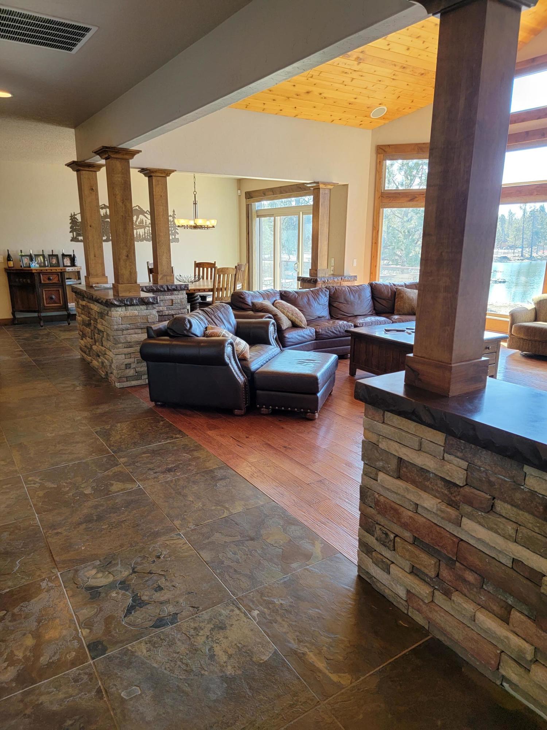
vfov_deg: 71.6
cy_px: 365
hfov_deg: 56.8
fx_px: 506
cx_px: 274
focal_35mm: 24
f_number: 1.8
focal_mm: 6.7
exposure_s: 1/119
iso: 200
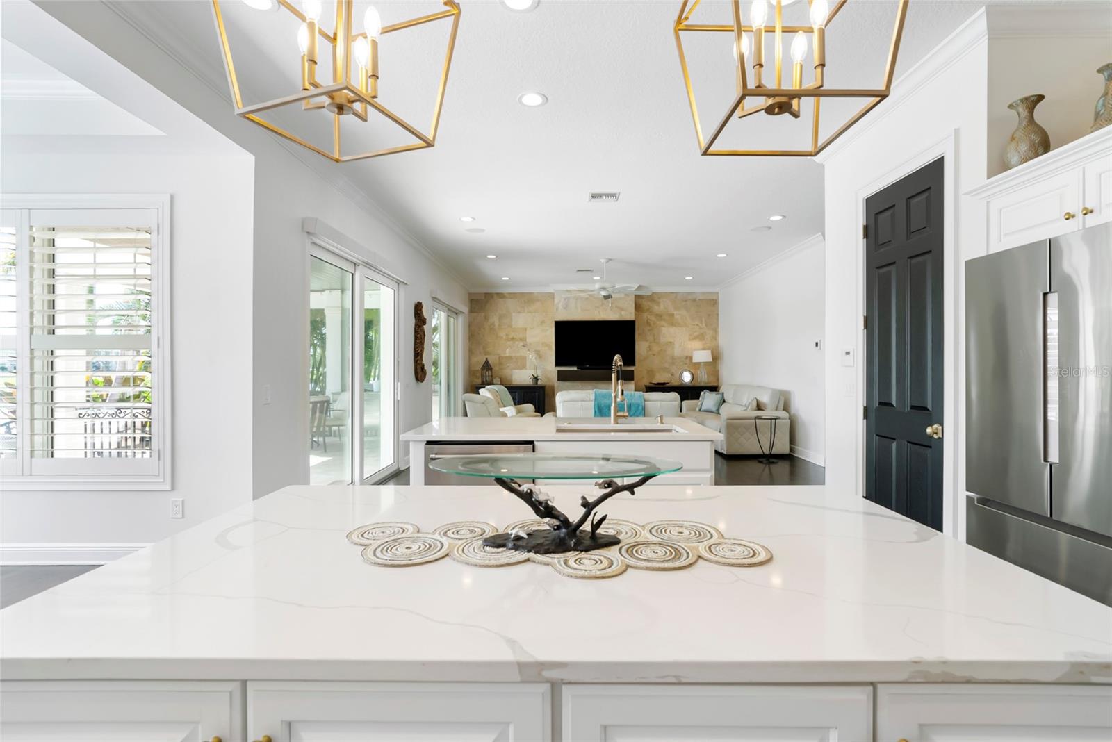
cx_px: 556
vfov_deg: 73.8
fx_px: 494
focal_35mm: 16
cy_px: 371
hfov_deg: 96.7
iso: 200
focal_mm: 16
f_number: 9
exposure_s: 1/6
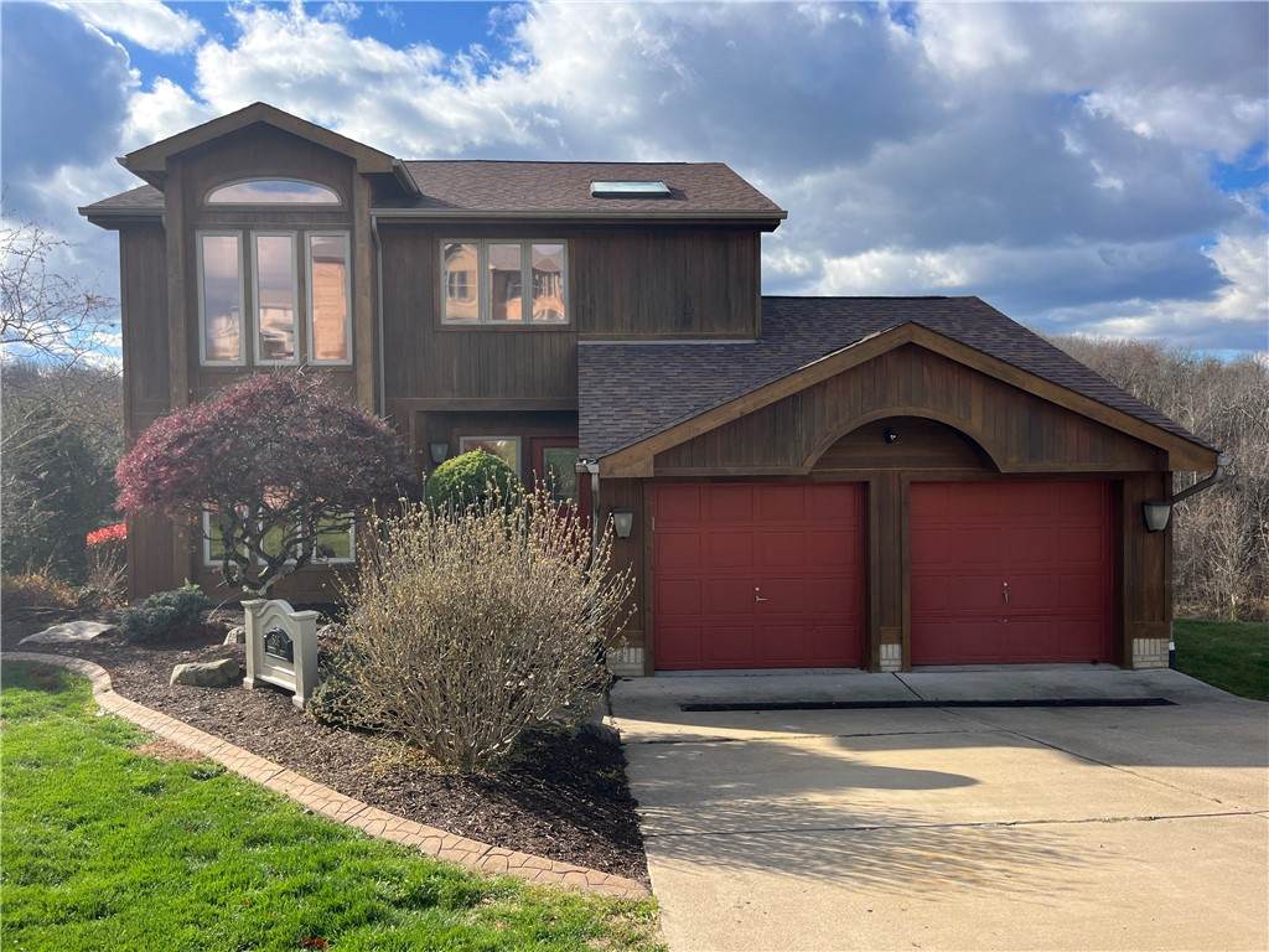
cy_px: 476
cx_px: 634
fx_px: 953
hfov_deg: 67.3
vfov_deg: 53.1
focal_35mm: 26
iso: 50
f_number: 1.6
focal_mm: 5.1
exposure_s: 1/1802
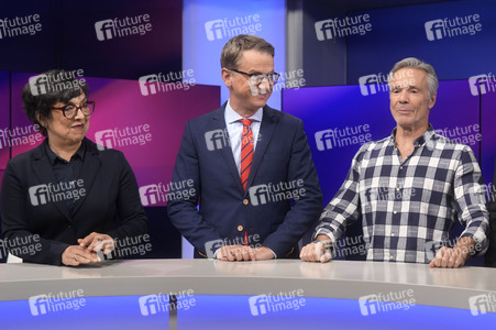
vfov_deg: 29.8
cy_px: 165
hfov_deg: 43.6
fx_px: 620
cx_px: 248
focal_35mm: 45
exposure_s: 1/250
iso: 640
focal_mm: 30
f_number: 2.2
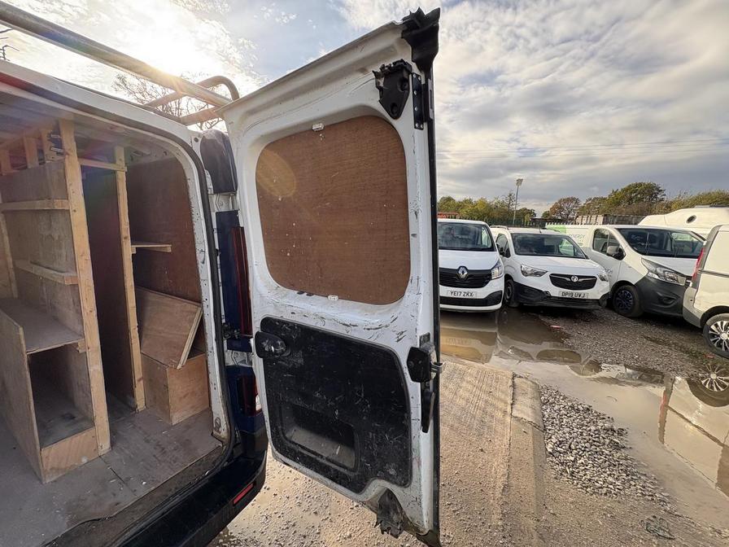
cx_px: 364
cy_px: 274
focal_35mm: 14
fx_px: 295
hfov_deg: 102.1
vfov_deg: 85.7
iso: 40
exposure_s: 1/392
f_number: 2.2
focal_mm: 2.22
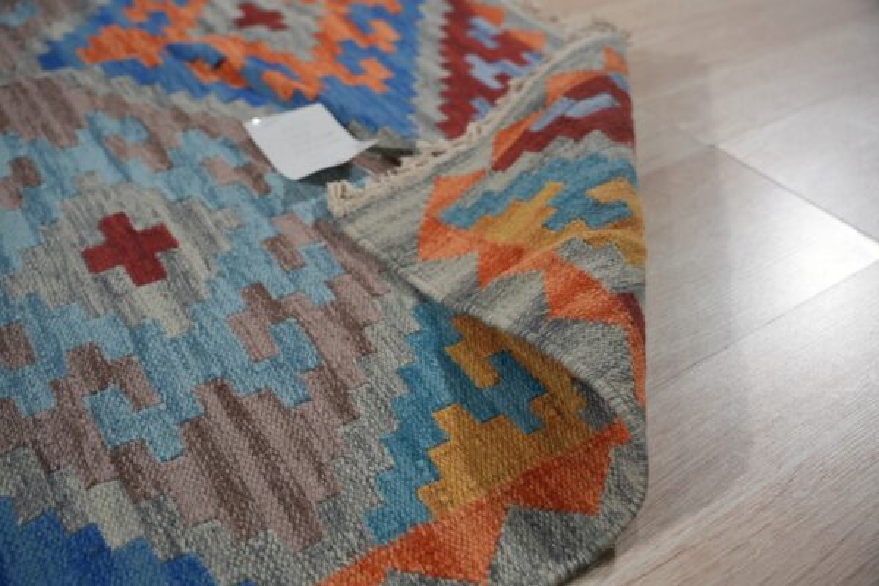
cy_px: 293
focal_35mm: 36
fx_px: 879
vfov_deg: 36.9
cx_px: 440
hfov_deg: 53.1
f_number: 4
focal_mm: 36
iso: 320
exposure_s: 1/160
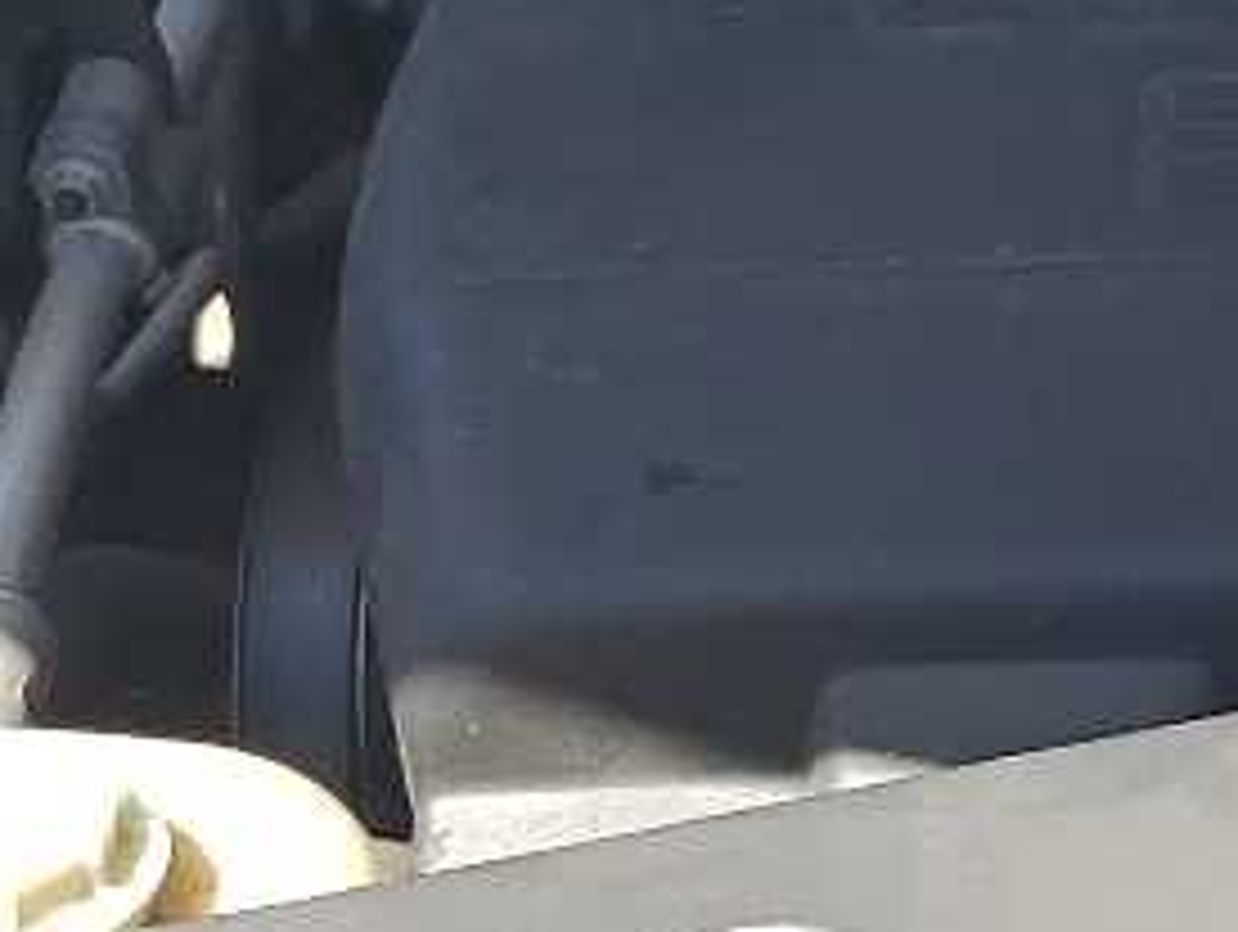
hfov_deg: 11.9
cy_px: 279
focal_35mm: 151
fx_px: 5407
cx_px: 2363
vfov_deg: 9.8
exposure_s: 1/1250
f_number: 1.5
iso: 50
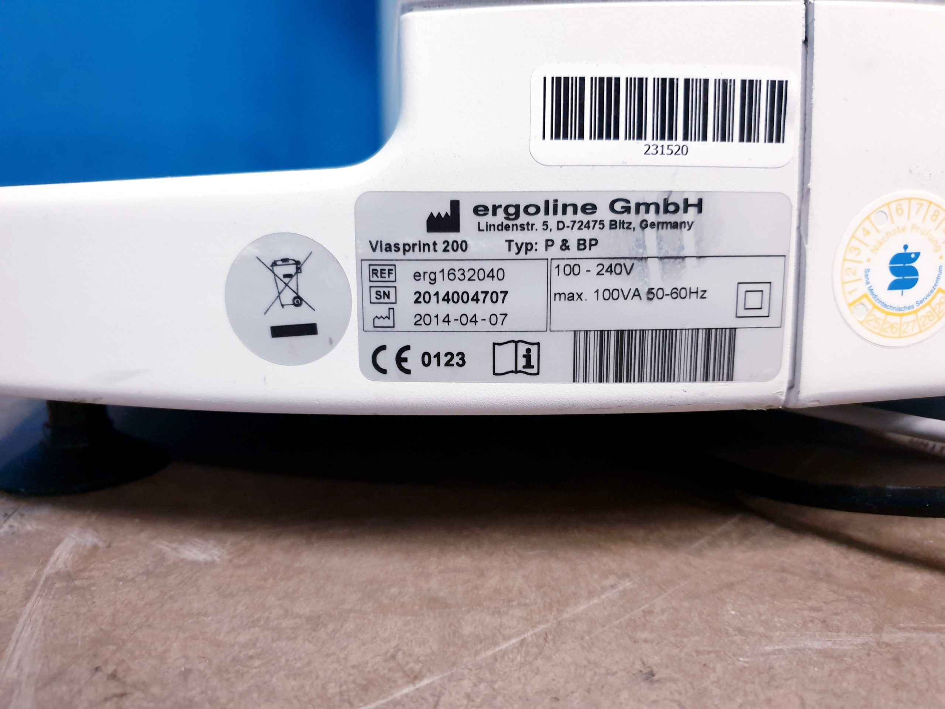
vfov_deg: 53.1
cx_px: 472
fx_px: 710
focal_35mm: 26
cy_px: 354
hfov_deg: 67.3
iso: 320
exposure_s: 1/20
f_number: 1.5
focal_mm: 4.3
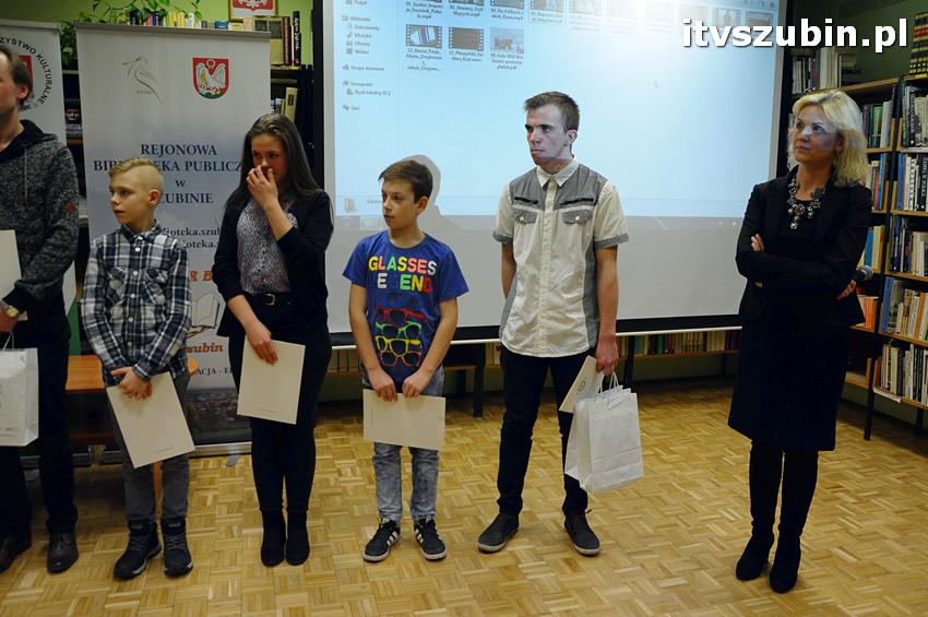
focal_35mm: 27
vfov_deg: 47.8
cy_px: 308
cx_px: 464
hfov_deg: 67.4
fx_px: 695
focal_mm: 18
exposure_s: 1/160
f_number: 6.3
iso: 2000
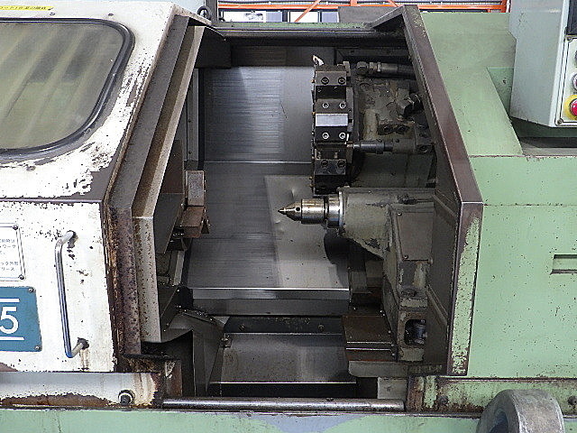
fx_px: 567
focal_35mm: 34
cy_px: 216
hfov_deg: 54.0
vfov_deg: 41.8
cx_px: 288
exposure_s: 1/50
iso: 500
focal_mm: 6.1
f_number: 3.8
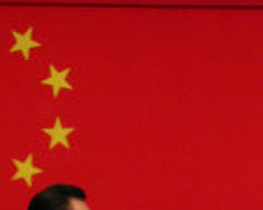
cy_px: 163
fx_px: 2855
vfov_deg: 4.2
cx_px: 184
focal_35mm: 367
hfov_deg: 5.3
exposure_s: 1/60
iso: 200
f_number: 4.5
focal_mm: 22.5
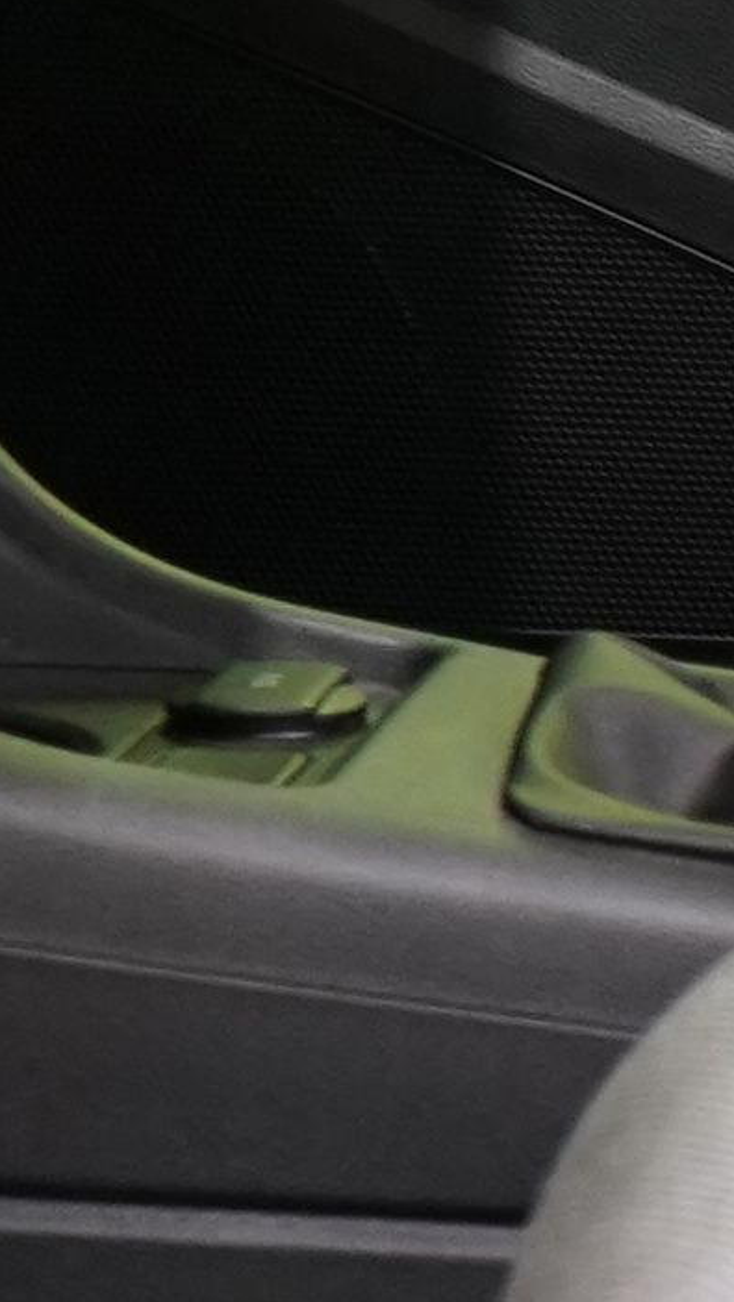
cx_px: 2473
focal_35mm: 277
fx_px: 9574
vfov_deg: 7.8
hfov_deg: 4.2
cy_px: 182
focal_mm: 31
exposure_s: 1/20
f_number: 5
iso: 1250
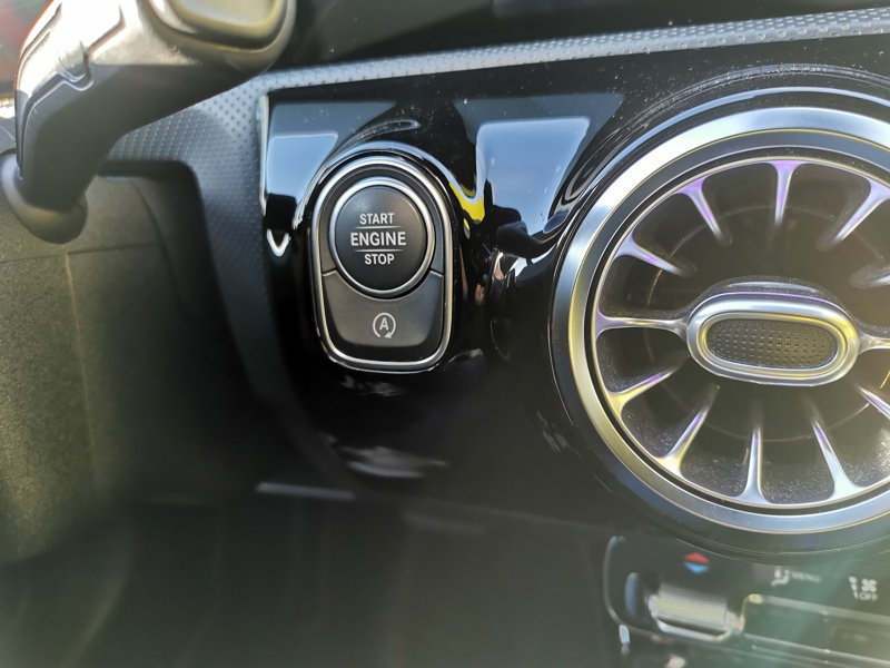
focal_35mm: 27
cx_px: 445
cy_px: 334
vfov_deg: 51.4
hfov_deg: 65.3
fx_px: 694
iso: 200
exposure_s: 1/100
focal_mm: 5.58
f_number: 1.8
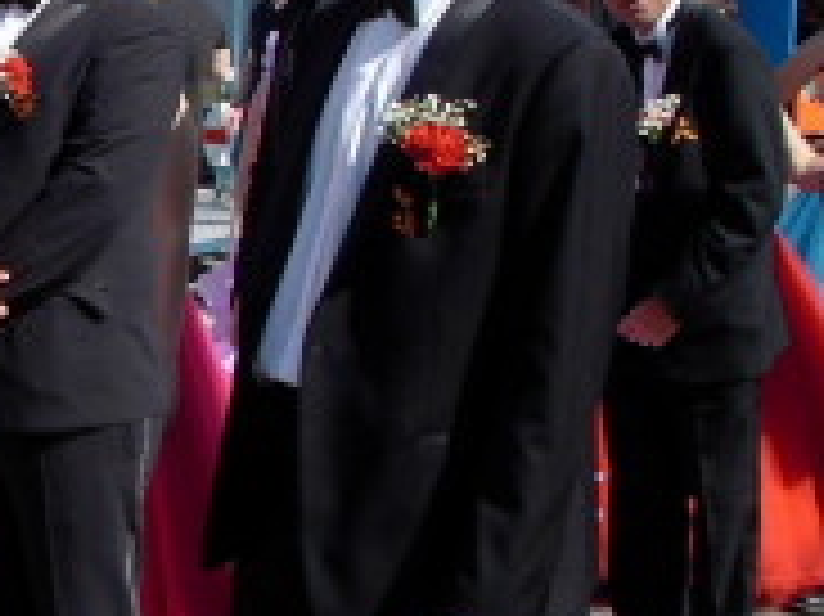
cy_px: 256
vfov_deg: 12.5
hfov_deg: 15.9
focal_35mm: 118
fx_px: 2807
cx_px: -212
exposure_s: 1/260
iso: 70
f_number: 5
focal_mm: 6.9
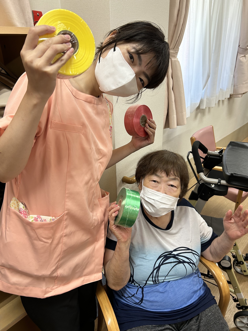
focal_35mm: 26
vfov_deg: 67.3
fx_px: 248
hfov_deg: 53.1
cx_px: 124
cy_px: 166
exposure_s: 1/120
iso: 100
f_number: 1.5
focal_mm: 5.7
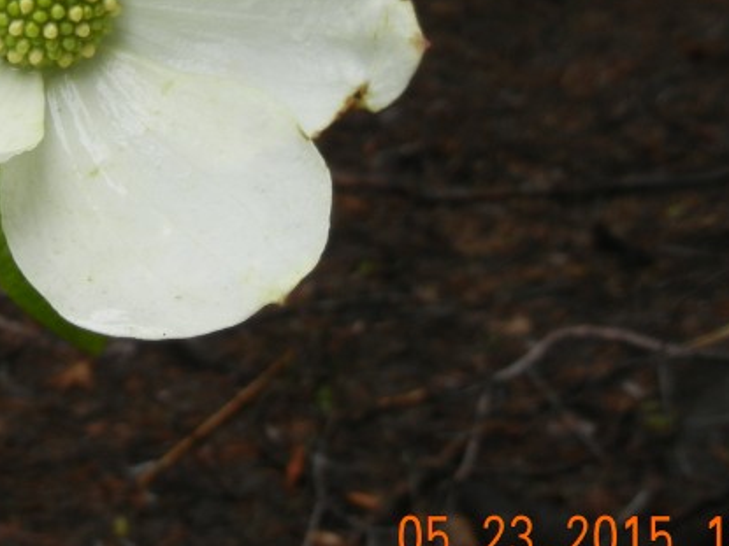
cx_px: 51
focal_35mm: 74
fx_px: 1558
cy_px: 4
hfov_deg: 25.4
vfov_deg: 19.3
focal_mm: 5.4
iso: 160
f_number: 3.5
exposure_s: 1/138
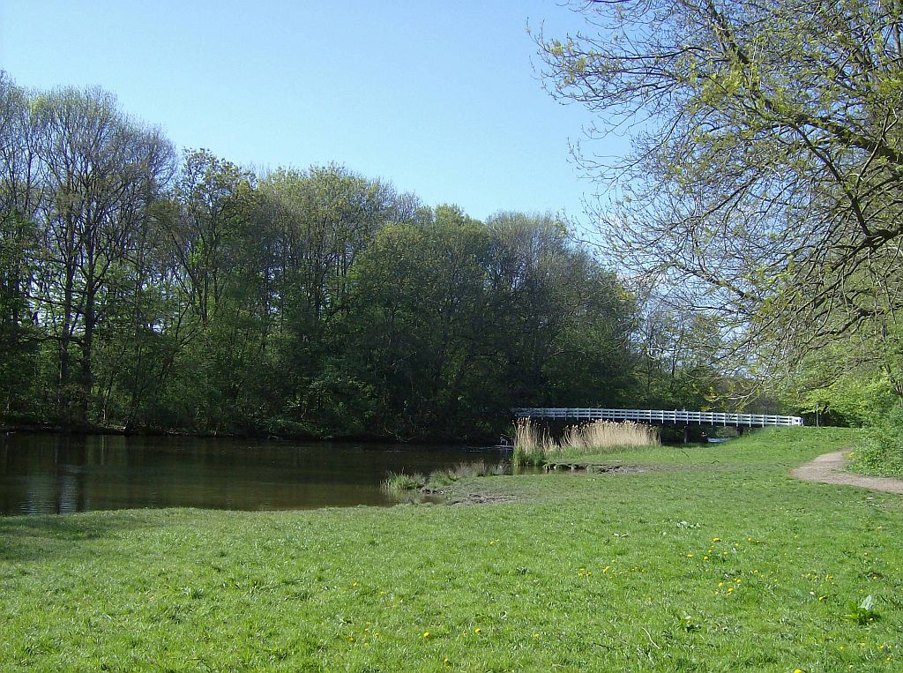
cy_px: 336
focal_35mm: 46
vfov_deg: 31.4
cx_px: 452
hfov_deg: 41.3
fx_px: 1197
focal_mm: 7.7
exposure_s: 1/324
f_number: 5.1
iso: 100
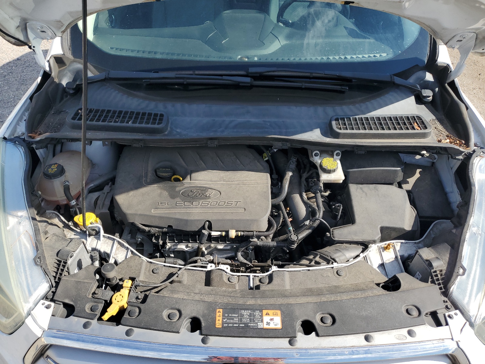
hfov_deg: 67.3
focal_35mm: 26
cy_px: 182
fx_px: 364
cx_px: 242
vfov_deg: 53.1
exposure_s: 1/2000
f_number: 1.5
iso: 50
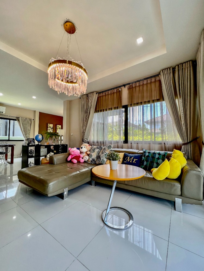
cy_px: 136
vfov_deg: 106.2
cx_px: 102
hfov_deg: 89.9
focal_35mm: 13
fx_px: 102
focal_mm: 1.57
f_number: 1.8
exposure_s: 1/102
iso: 32
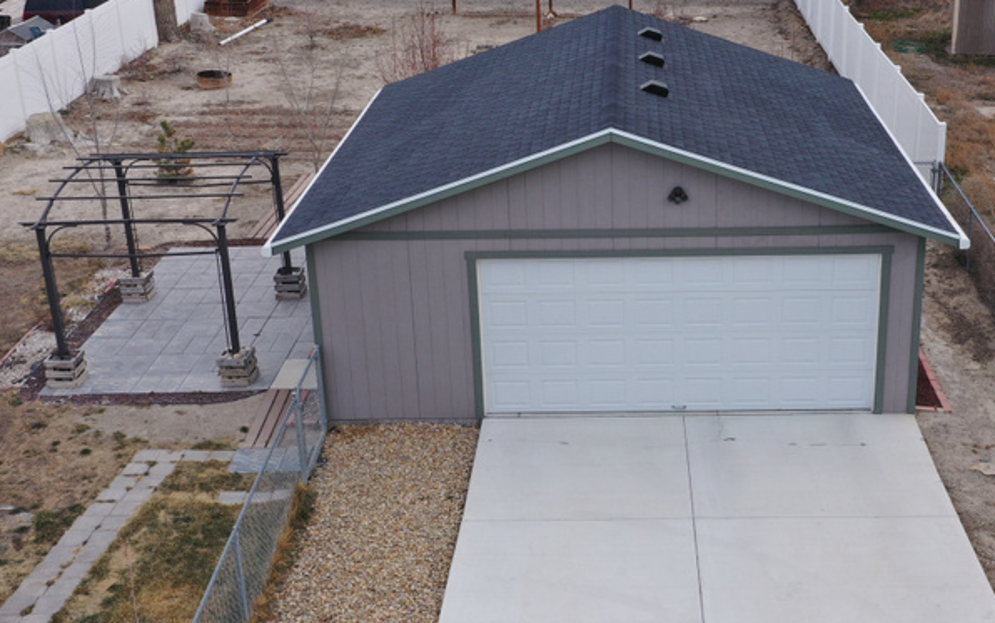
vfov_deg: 26.3
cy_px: 253
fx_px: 1329
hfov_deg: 40.8
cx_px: 619
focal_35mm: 49
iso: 100
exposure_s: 1/120
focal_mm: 10.26
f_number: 7.1
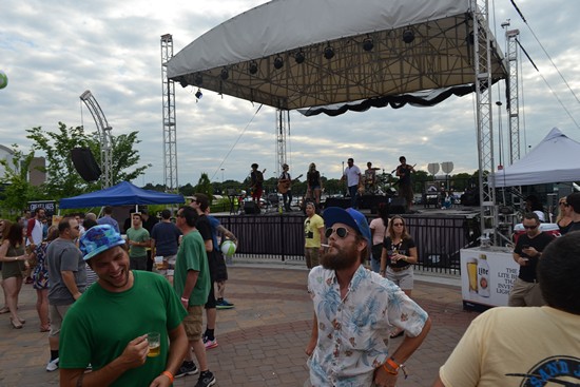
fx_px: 435
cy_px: 194
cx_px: 290
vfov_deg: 48.0
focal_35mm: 27
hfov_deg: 67.4
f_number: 5.6
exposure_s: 1/125
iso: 110
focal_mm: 18
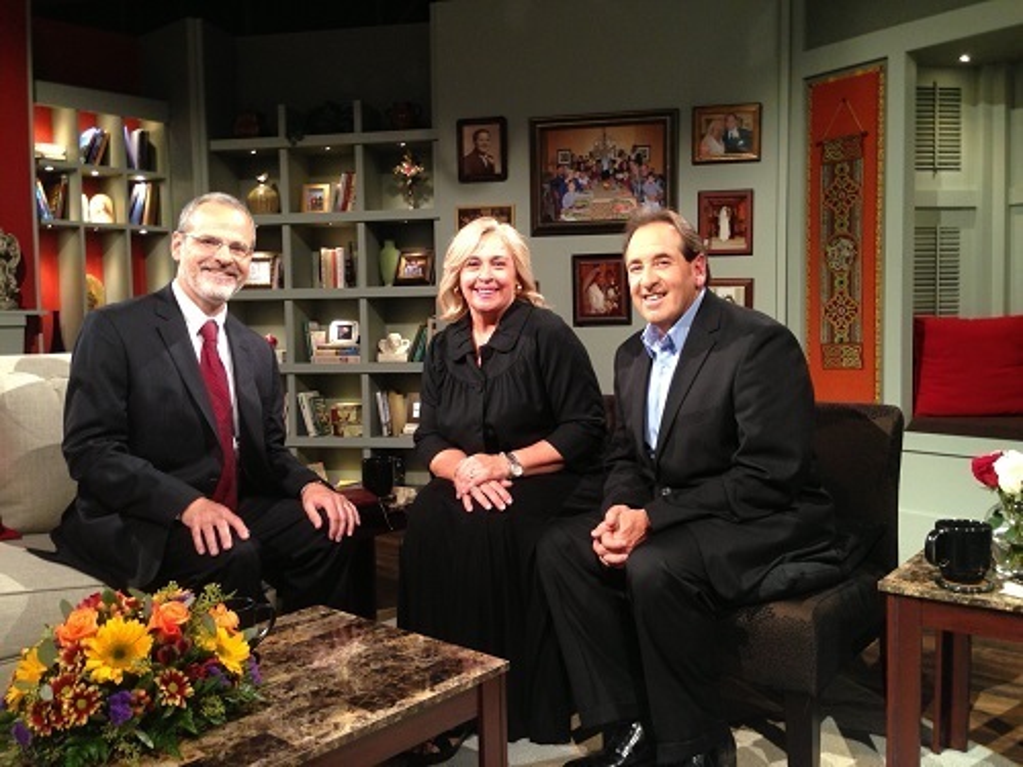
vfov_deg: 42.9
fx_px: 975
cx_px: 512
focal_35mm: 33
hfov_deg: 55.4
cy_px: 384
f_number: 2.4
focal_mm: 4.13
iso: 125
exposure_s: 1/20
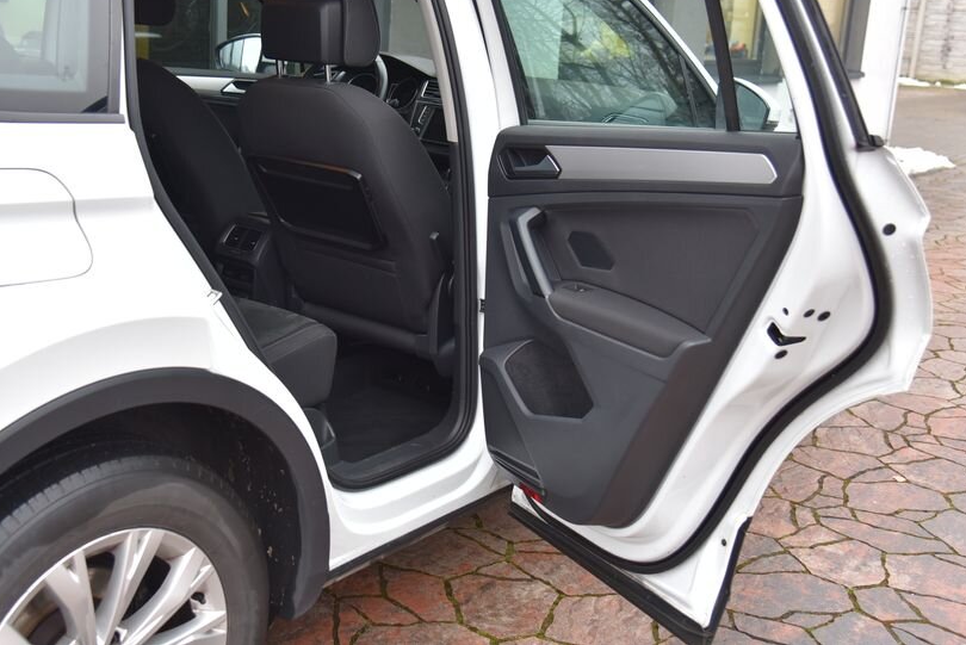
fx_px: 1154
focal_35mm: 43
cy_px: 238
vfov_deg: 31.1
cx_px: 401
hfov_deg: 45.2
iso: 500
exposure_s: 1/40
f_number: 4
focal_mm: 34
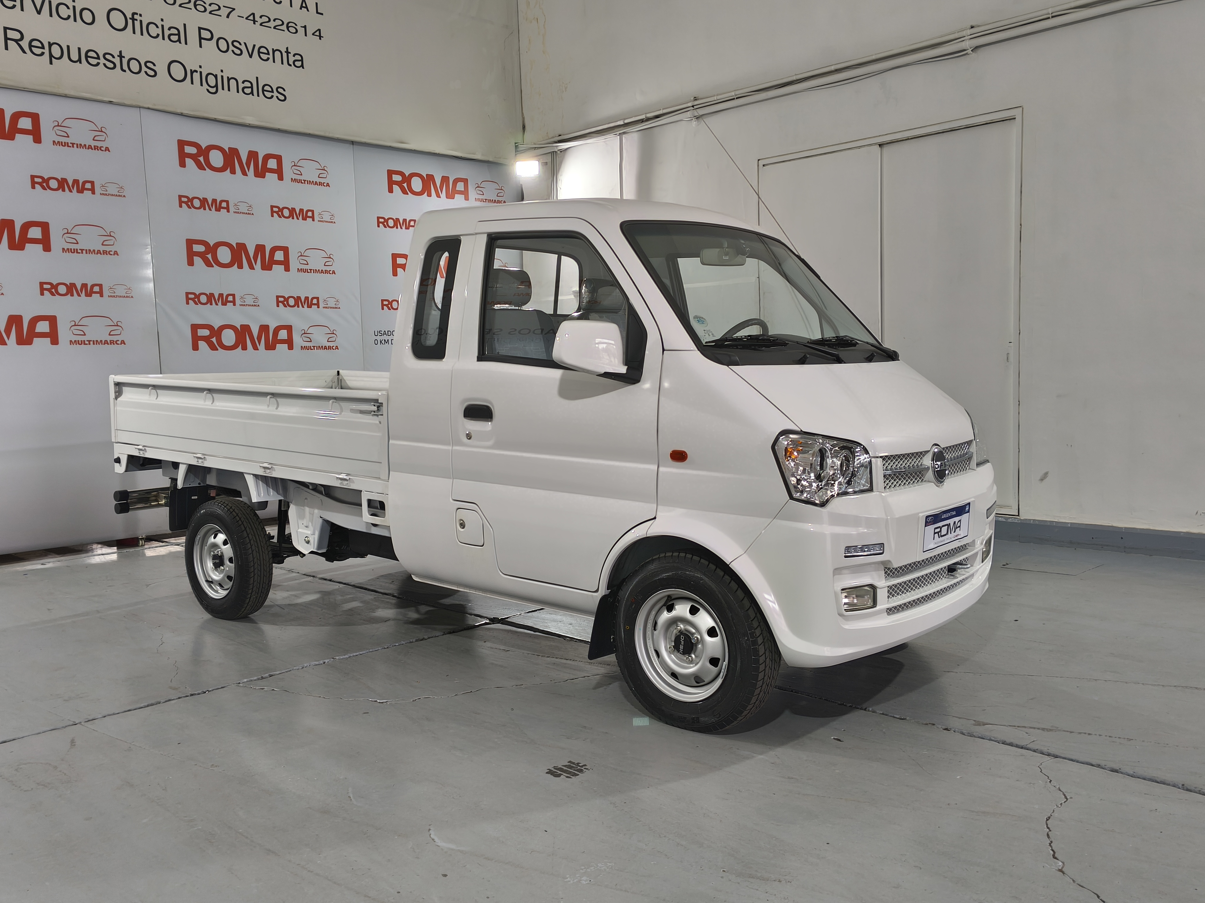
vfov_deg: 45.4
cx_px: 602
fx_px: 1079
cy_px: 452
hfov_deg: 58.4
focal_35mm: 31
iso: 320
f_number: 1.7
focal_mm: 5.35
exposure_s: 1/100
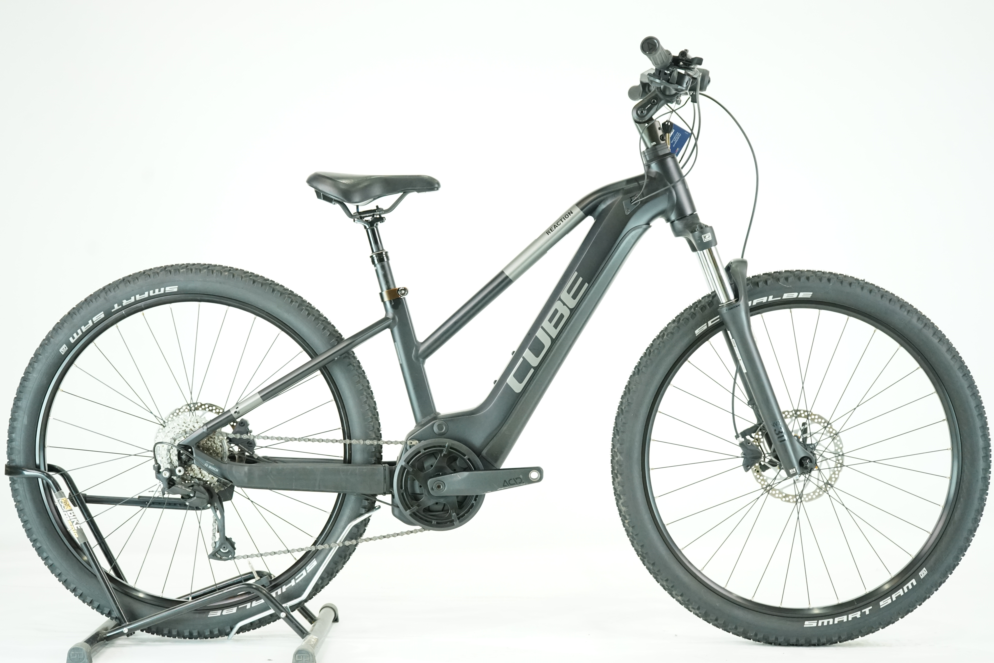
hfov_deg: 36.2
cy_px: 332
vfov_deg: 24.6
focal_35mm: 55
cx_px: 497
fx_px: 1518
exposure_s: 1/200
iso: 3200
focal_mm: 55
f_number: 5
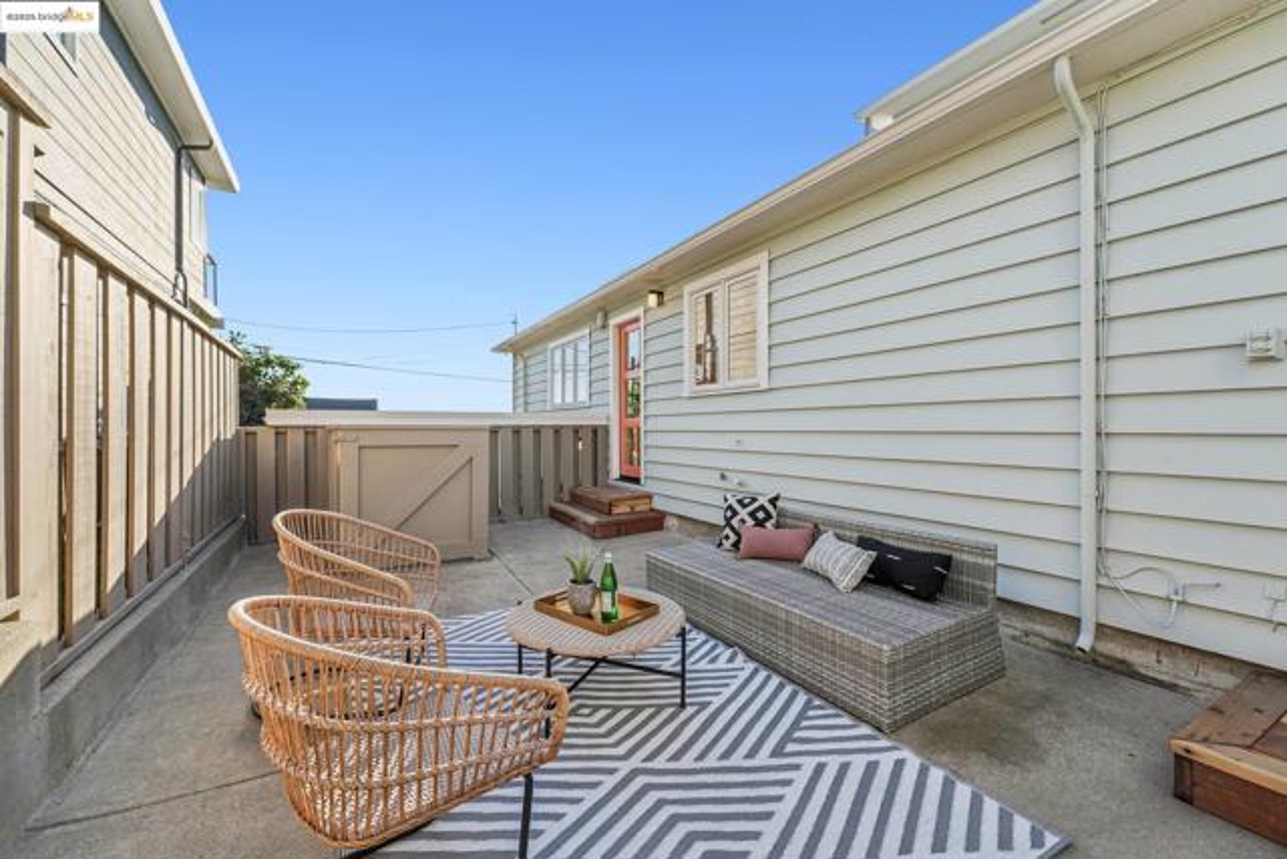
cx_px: 644
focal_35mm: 14
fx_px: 501
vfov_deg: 81.2
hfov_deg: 104.2
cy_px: 430
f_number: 8
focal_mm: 14
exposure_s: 1/400
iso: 640
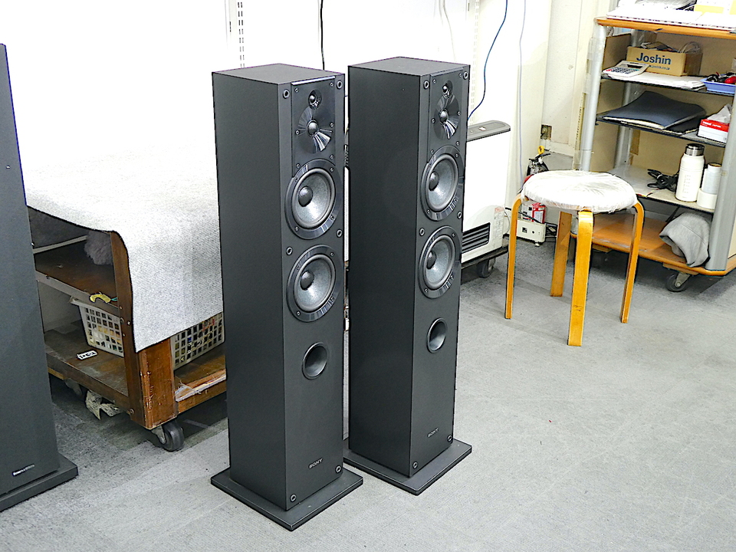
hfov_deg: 46.8
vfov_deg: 36.0
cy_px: 276
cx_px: 368
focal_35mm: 40
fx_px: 850
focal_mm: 7.2
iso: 200
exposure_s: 1/4
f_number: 3.8
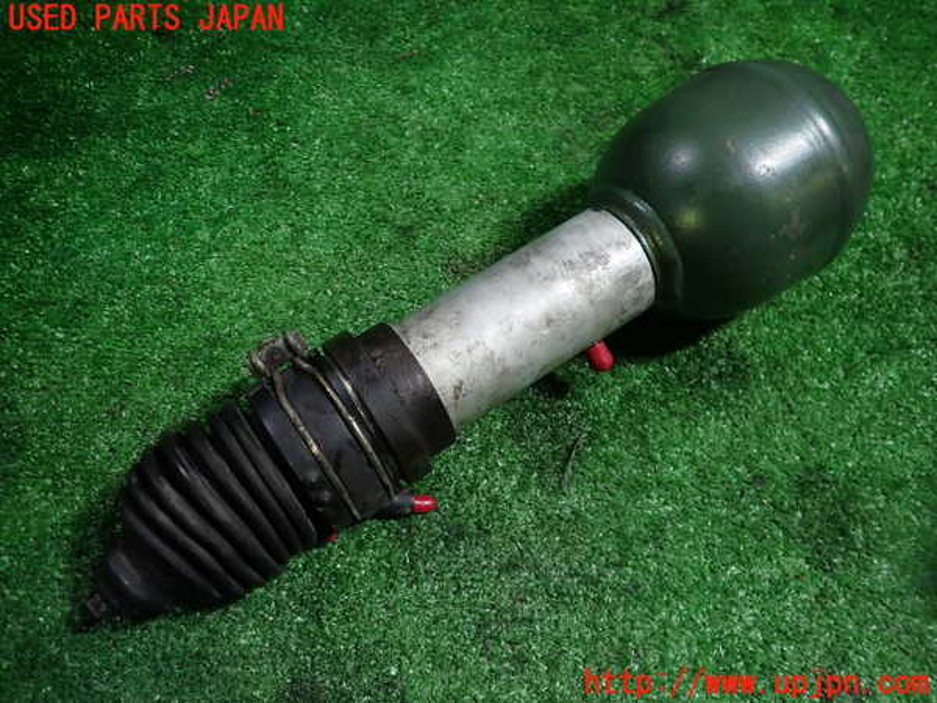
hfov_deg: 69.4
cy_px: 352
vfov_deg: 54.9
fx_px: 677
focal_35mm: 25
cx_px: 468
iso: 200
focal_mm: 4.5
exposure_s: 1/40
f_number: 2
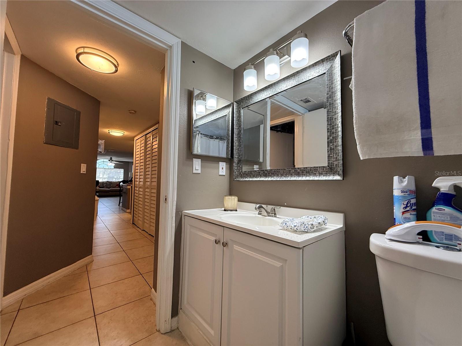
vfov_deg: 85.7
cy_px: 173
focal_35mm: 14
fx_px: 187
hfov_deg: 102.1
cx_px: 231
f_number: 2.2
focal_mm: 2.22
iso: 125
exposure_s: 1/120
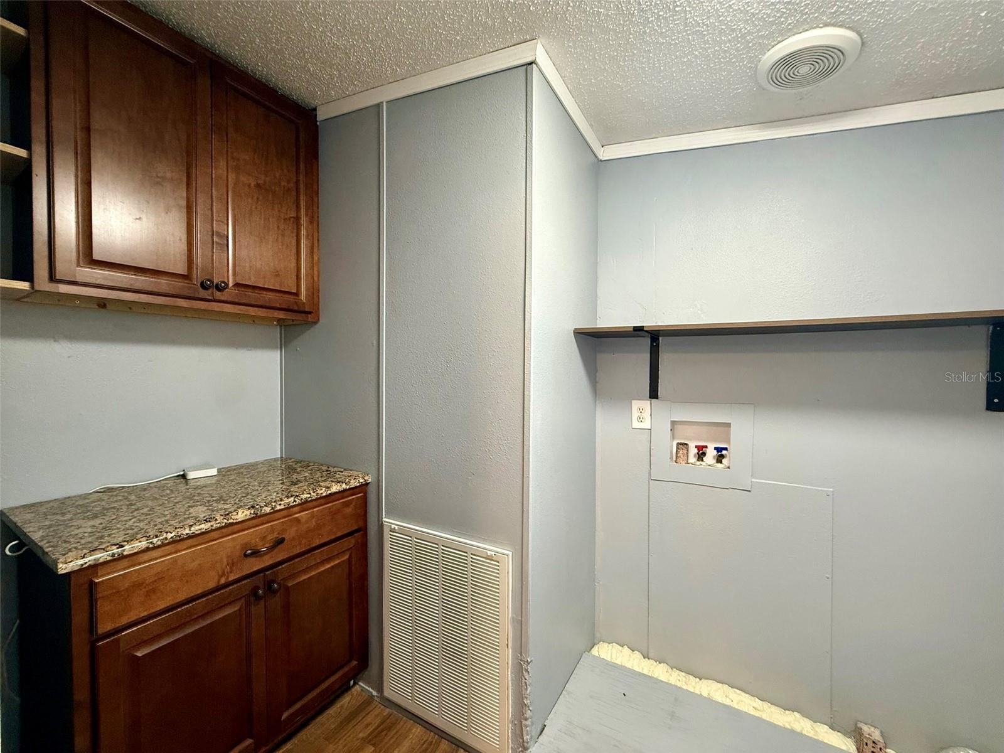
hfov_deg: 102.1
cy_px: 376
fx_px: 406
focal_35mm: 14
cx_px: 502
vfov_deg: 85.7
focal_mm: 2.22
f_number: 2.2
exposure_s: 1/60
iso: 200
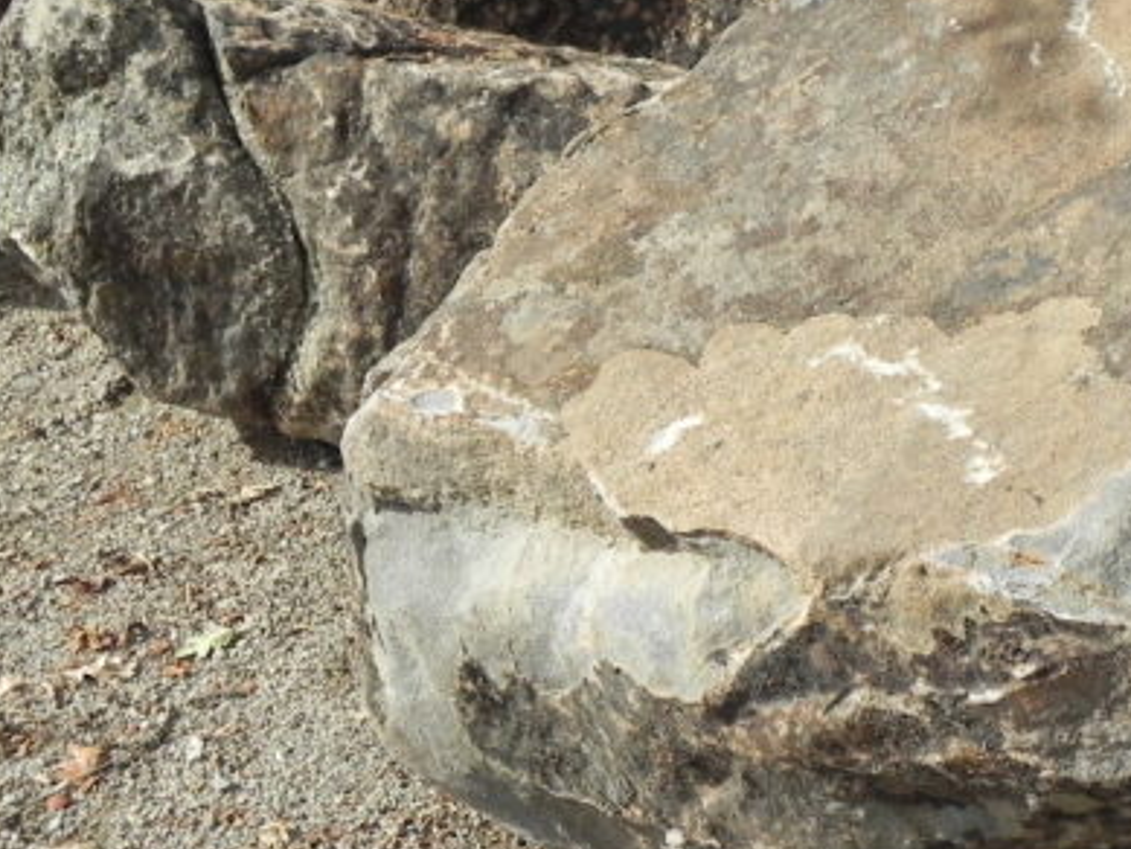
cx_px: 779
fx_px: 2386
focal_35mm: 73
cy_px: 282
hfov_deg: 26.5
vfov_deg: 20.1
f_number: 3.5
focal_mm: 6.6
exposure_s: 1/1289
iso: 160
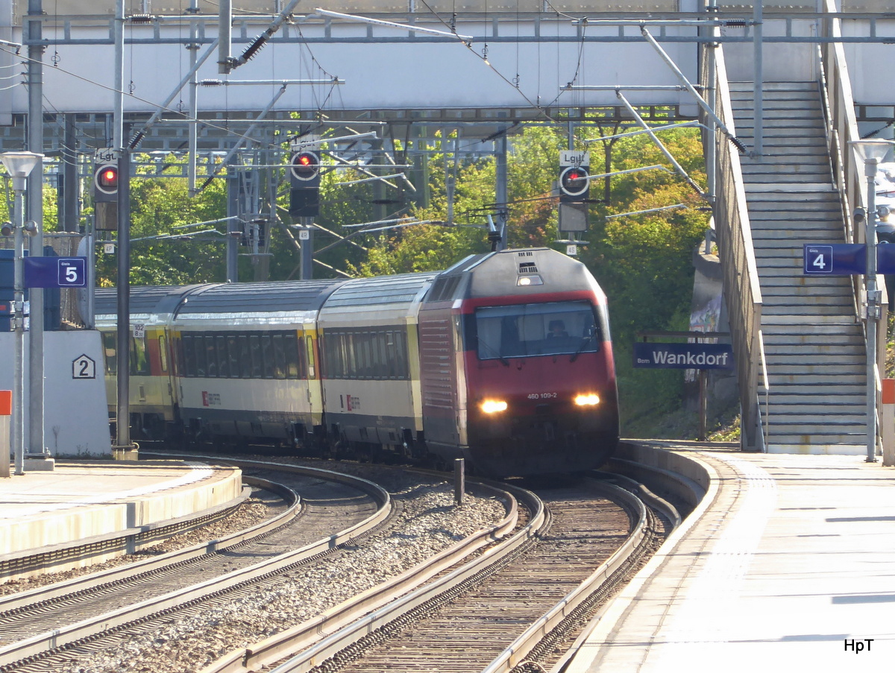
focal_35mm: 333
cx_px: 448
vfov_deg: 4.5
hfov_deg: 5.9
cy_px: 336
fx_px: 8620
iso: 100
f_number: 5.8
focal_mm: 53.8
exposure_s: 1/80
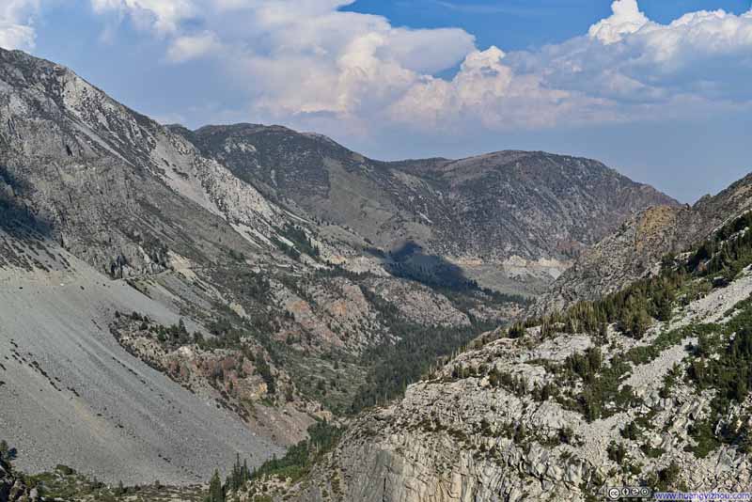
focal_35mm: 38
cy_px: 251
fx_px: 794
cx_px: 376
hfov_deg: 50.7
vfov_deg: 35.1
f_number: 5
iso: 100
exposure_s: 1/1250
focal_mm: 38
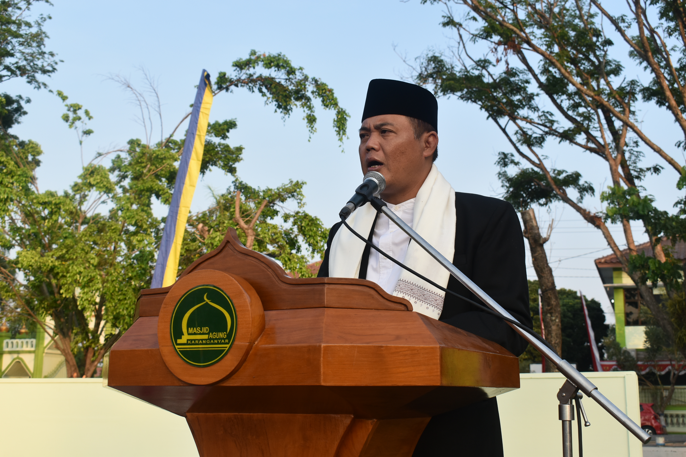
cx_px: 343
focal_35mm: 45
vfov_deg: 29.9
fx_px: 858
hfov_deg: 43.6
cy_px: 228
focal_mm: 30
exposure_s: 1/250
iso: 320
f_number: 8
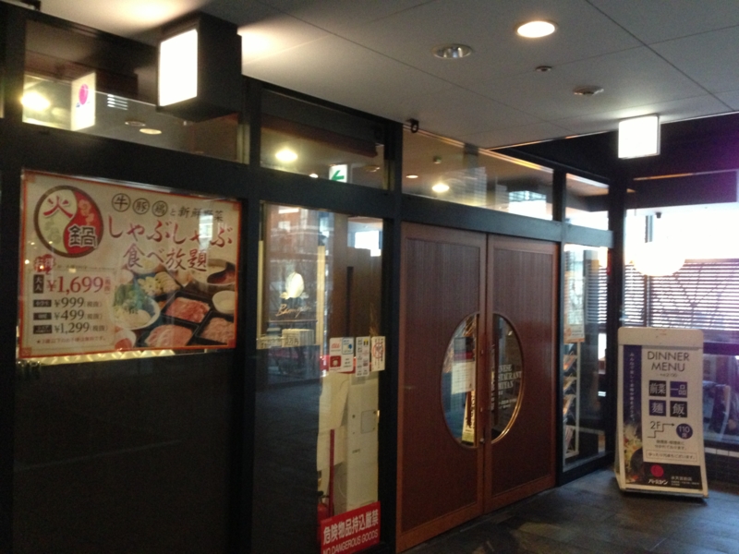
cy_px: 277
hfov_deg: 55.4
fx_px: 705
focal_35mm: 33
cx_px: 370
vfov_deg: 42.9
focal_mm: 4.13
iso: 500
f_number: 2.4
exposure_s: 1/15
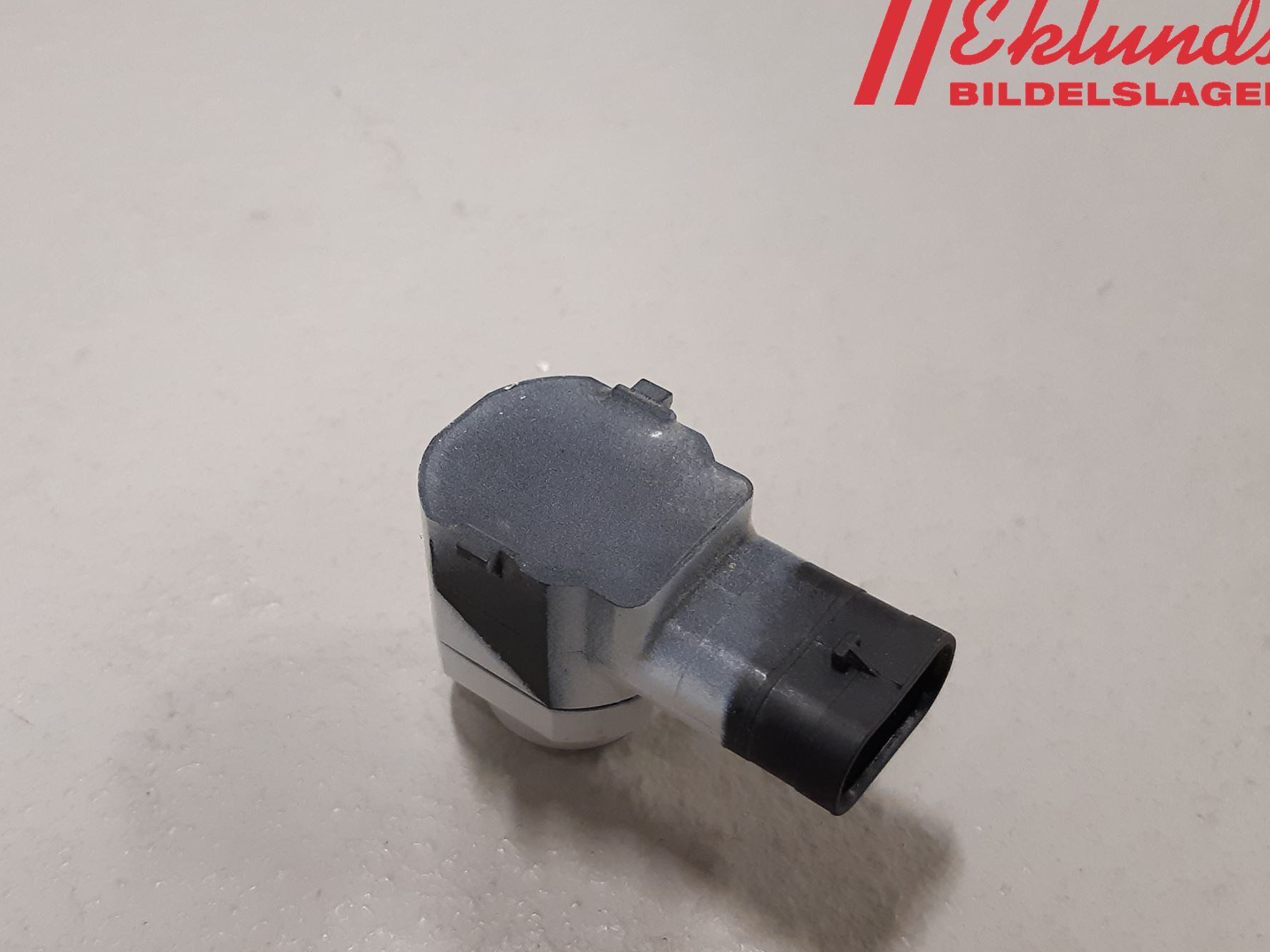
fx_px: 1101
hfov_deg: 59.8
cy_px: 534
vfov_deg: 46.7
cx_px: 560
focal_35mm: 30
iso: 160
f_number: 1.7
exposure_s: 1/50
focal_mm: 3.93
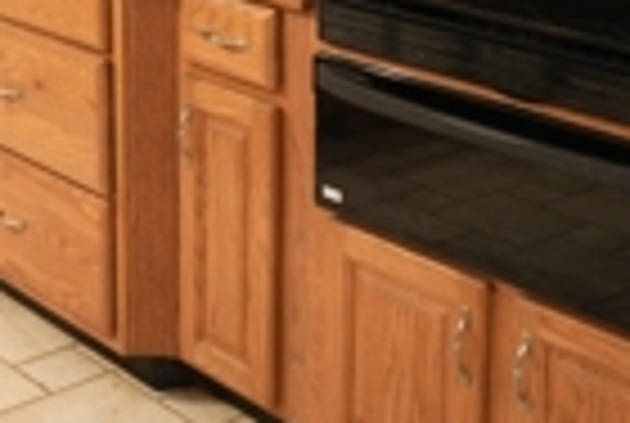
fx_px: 1350
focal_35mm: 77
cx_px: 76
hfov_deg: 25.5
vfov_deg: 16.5
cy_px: -171
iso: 1250
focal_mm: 24
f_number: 5.6
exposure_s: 1/20
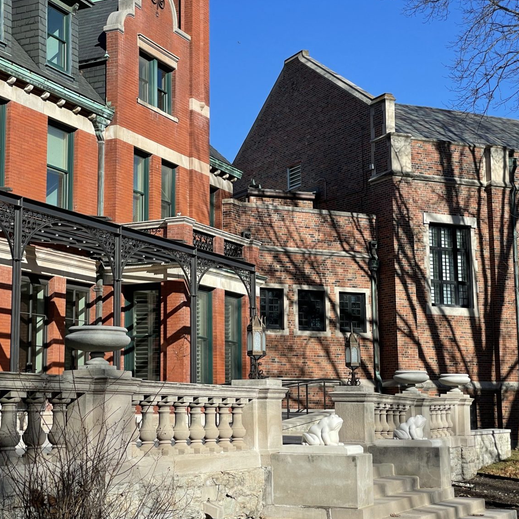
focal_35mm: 62
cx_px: 184
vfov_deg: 27.7
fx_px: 1052
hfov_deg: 27.6
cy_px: 260
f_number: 2
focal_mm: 6
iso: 25
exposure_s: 1/1332
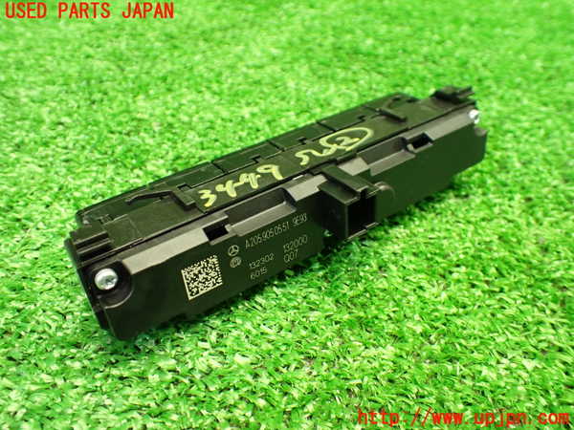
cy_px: 215
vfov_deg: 46.8
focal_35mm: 30
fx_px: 497
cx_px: 287
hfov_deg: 60.0
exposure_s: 1/80
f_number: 2.3
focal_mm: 5.4
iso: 800
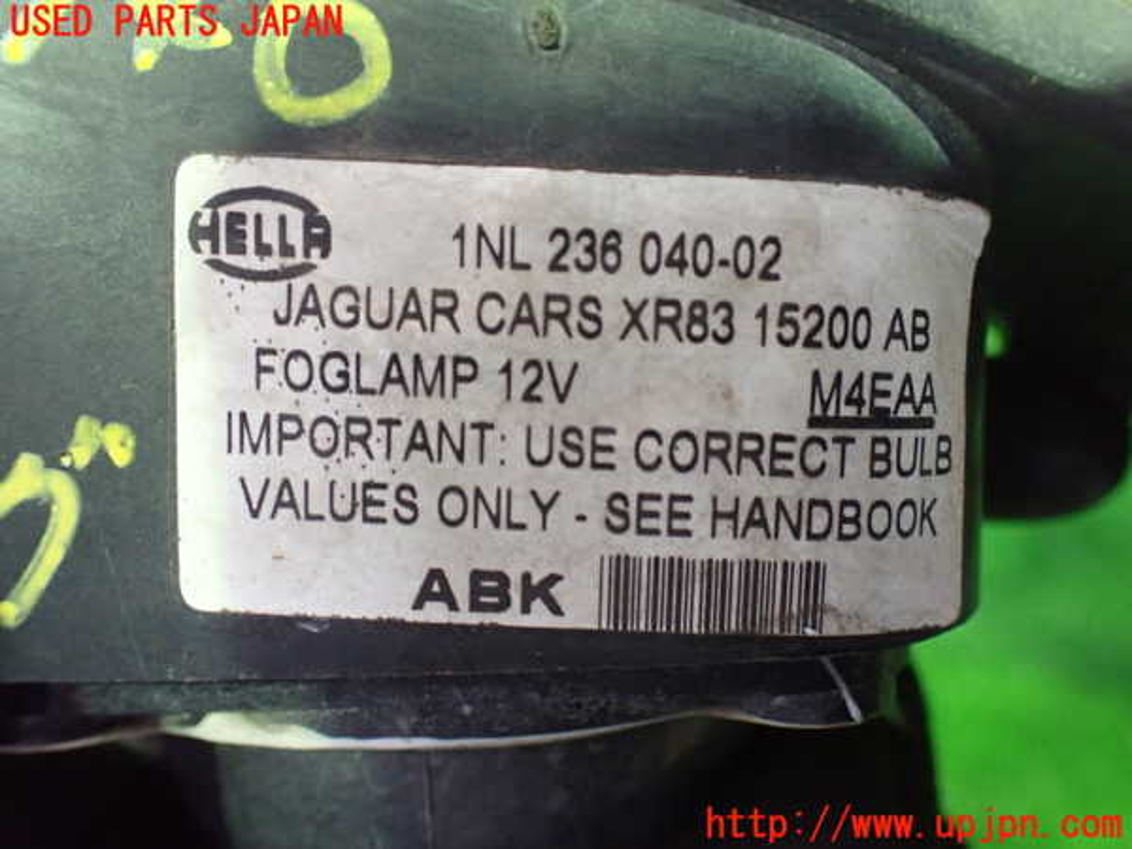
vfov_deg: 46.8
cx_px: 566
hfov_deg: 60.0
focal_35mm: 30
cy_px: 424
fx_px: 981
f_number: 2.3
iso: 1000
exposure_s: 1/30
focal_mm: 5.4
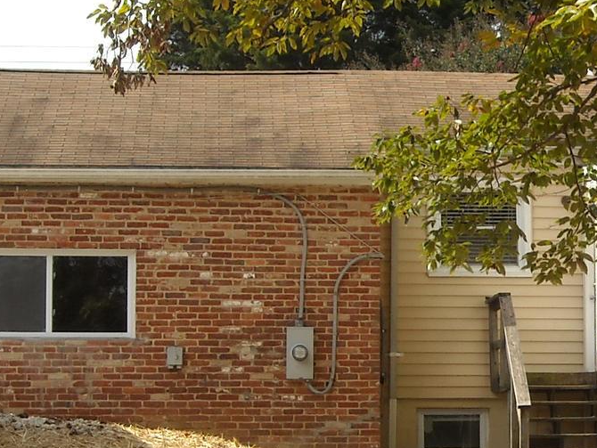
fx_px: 2847
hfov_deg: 11.8
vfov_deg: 9.0
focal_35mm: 165
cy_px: 309
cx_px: 621
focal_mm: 8.85
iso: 64
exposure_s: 1/478
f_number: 3.3
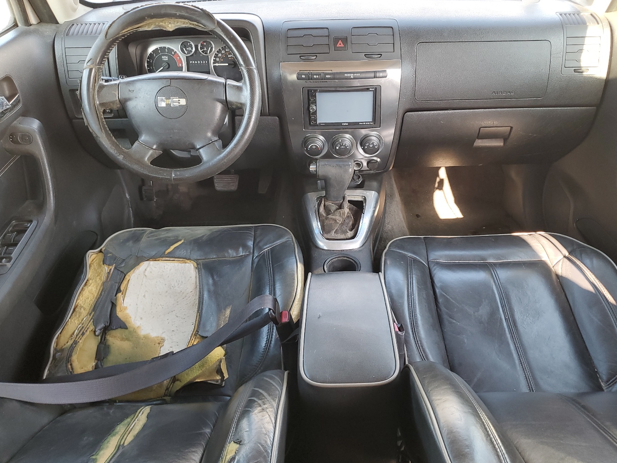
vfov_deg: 48.2
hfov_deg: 61.5
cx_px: 336
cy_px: 238
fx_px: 517
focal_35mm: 29
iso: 60
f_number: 1.5
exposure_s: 1/60.2
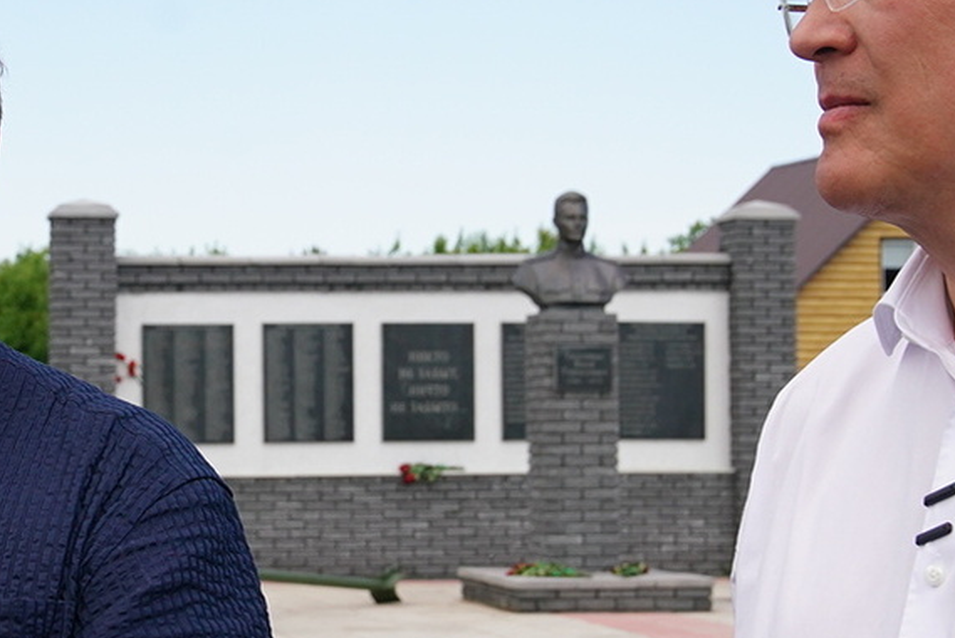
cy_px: 296
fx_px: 2760
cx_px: 173
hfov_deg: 19.4
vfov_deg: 13.2
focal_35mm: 104
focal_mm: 37
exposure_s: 1/800
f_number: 7.1
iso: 500
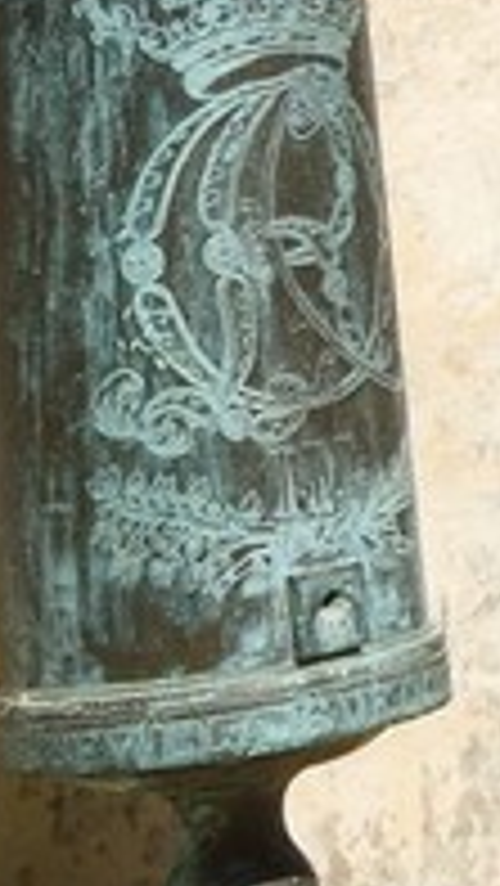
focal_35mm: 289
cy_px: -695
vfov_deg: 7.3
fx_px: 6803
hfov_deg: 3.8
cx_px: 2383
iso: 200
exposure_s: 1/800
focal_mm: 34
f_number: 9
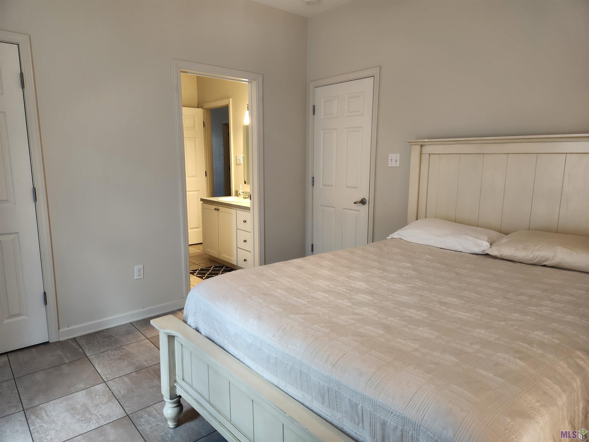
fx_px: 391
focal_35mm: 23
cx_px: 294
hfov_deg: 73.9
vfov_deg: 58.9
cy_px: 221
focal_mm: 5.4
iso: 125
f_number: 1.8
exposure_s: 1/120
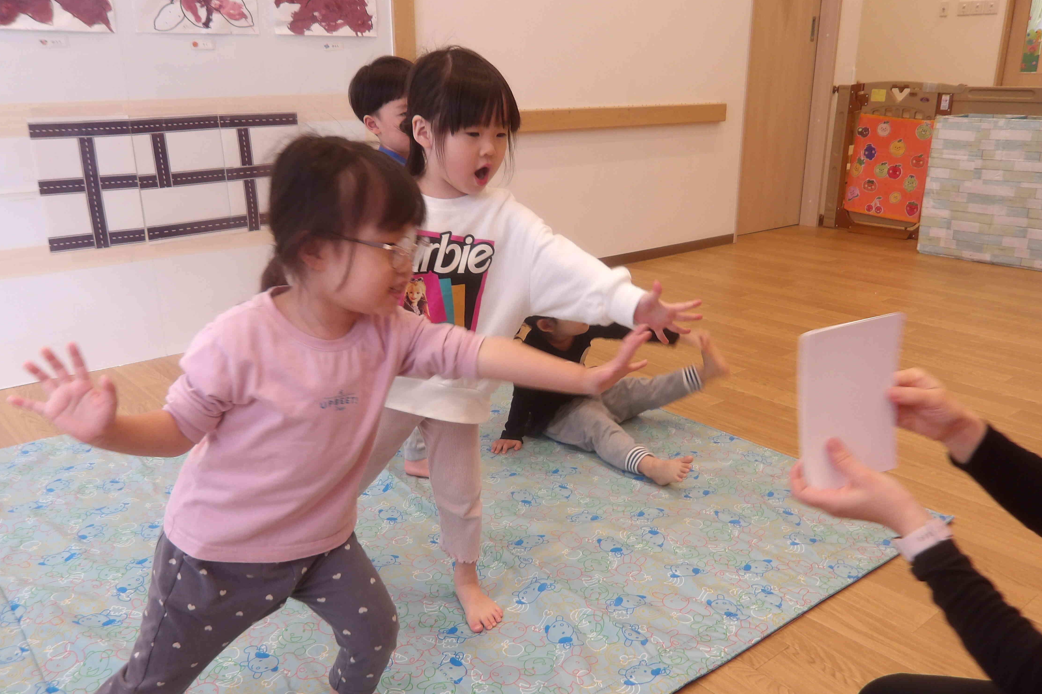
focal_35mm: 29
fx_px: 839
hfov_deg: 63.7
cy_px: 384
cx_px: 520
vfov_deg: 44.9
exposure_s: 1/35
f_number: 3
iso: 100
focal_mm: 4.9
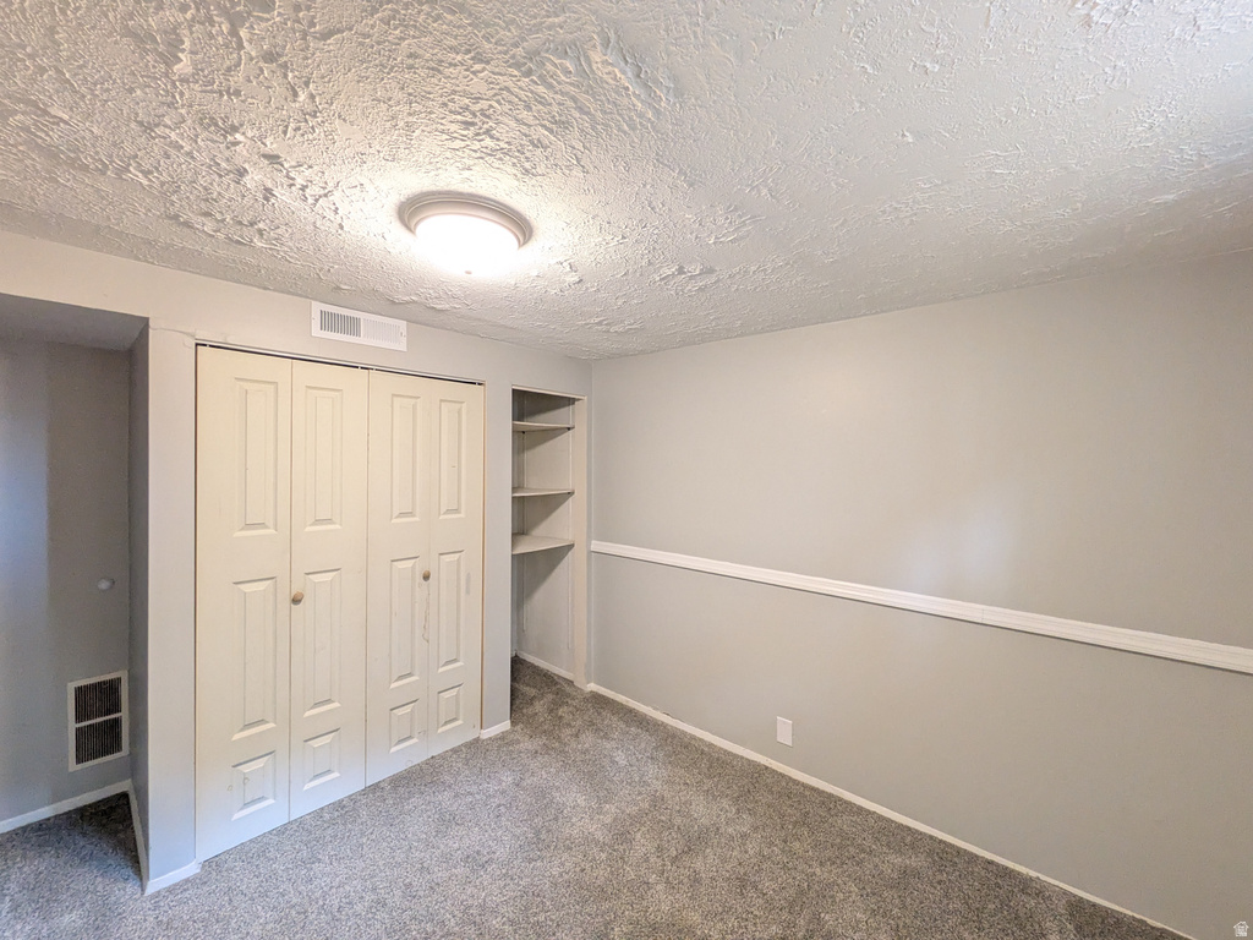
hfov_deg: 102.1
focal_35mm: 14
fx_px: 507
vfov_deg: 85.7
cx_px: 626
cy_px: 470
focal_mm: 1.83
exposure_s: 1/30
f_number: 2.2
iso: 563
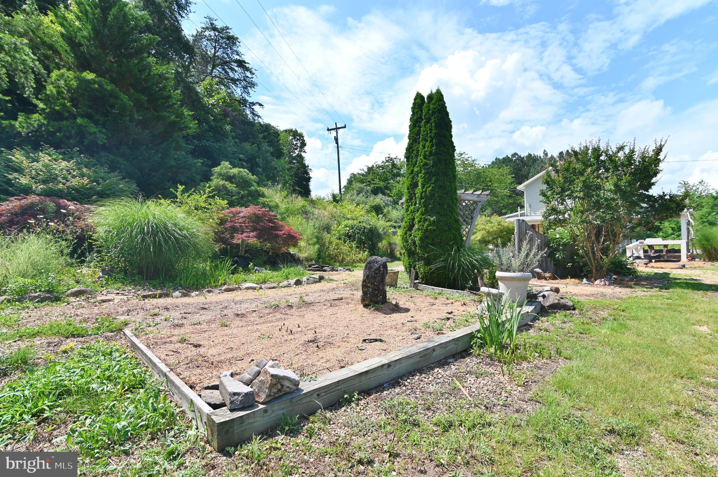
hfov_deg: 96.8
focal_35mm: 16
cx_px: 359
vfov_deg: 73.7
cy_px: 238
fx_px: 319
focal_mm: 16
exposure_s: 1/200
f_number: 7.1
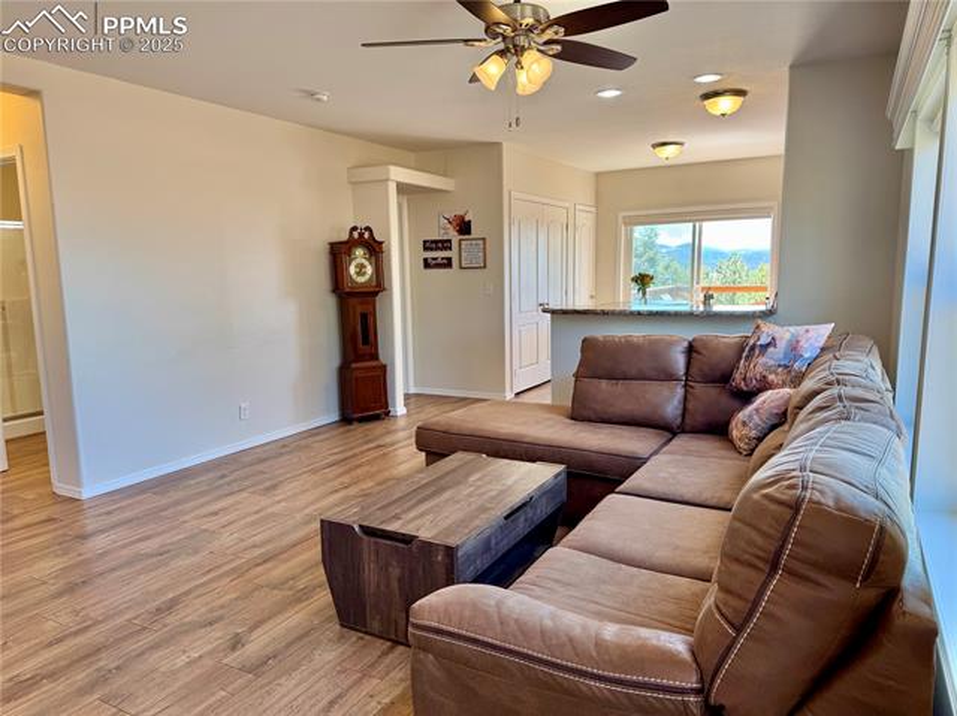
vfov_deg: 56.8
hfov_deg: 71.6
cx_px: 478
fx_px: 663
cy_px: 358
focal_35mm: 24
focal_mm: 6.76
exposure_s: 1/120
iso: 80
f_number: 1.78
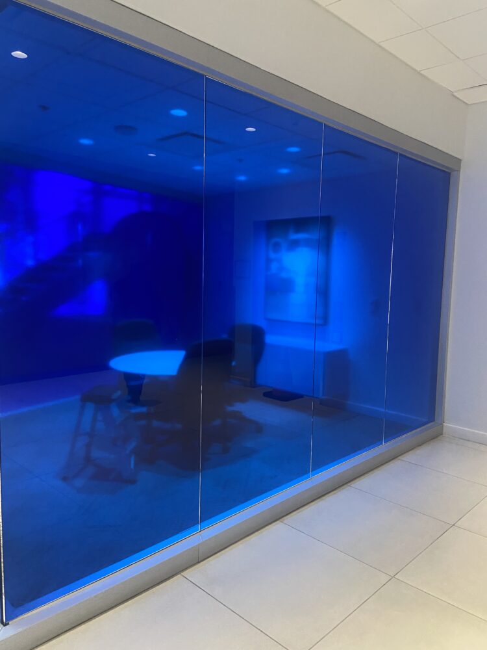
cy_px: 325
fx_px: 488
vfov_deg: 67.3
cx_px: 244
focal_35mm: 26
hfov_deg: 53.1
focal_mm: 4.25
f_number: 1.8
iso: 400
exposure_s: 1/60
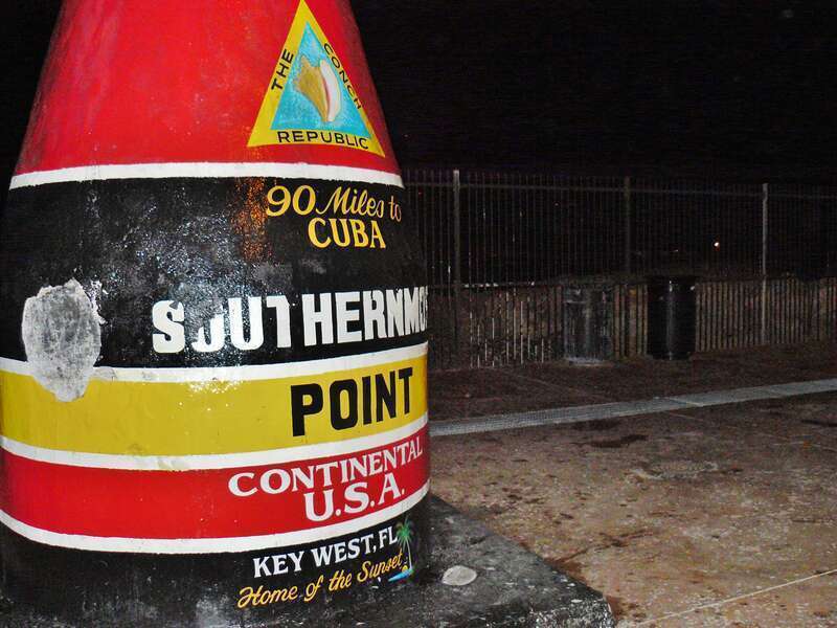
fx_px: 870
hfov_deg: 51.4
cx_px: 418
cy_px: 314
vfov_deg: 39.7
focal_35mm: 36
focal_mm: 6
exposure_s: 1/25
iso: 250
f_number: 2.8
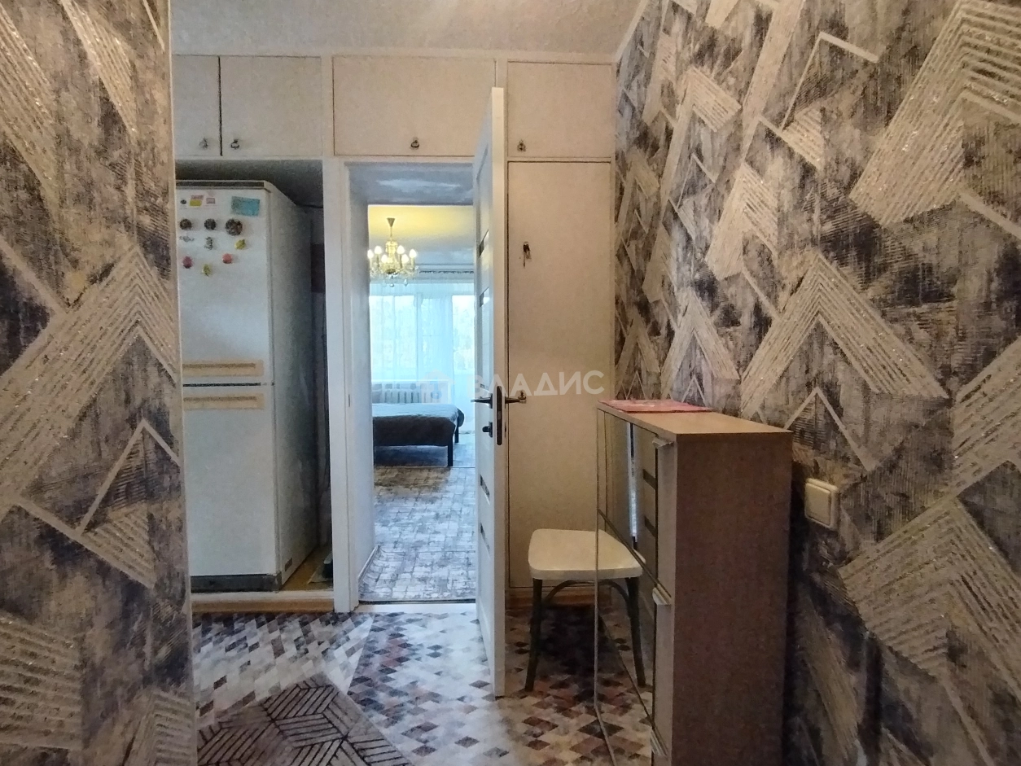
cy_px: 383
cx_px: 510
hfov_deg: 91.0
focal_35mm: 17
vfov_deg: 74.7
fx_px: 502
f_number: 2.2
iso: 263
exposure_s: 1/33.3
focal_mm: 1.42
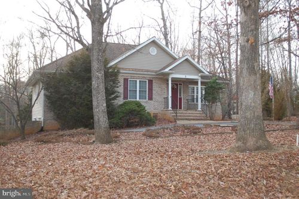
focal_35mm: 42
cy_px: 100
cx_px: 150
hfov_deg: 46.4
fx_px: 349
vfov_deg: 31.9
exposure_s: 1/200
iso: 400
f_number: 4.5
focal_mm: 28
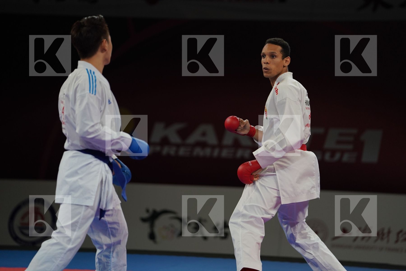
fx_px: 2154
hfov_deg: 10.8
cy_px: 136
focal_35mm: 191
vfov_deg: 7.2
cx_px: 203
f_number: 2.8
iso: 1000
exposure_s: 1/1000
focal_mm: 191
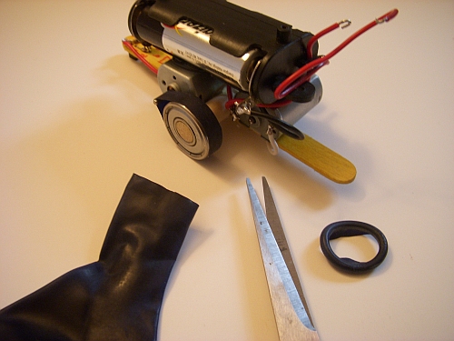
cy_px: 170
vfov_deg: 37.7
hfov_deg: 49.0
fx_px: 498
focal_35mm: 38
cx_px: 227
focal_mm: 6.3
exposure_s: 1/8
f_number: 3.3
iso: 200
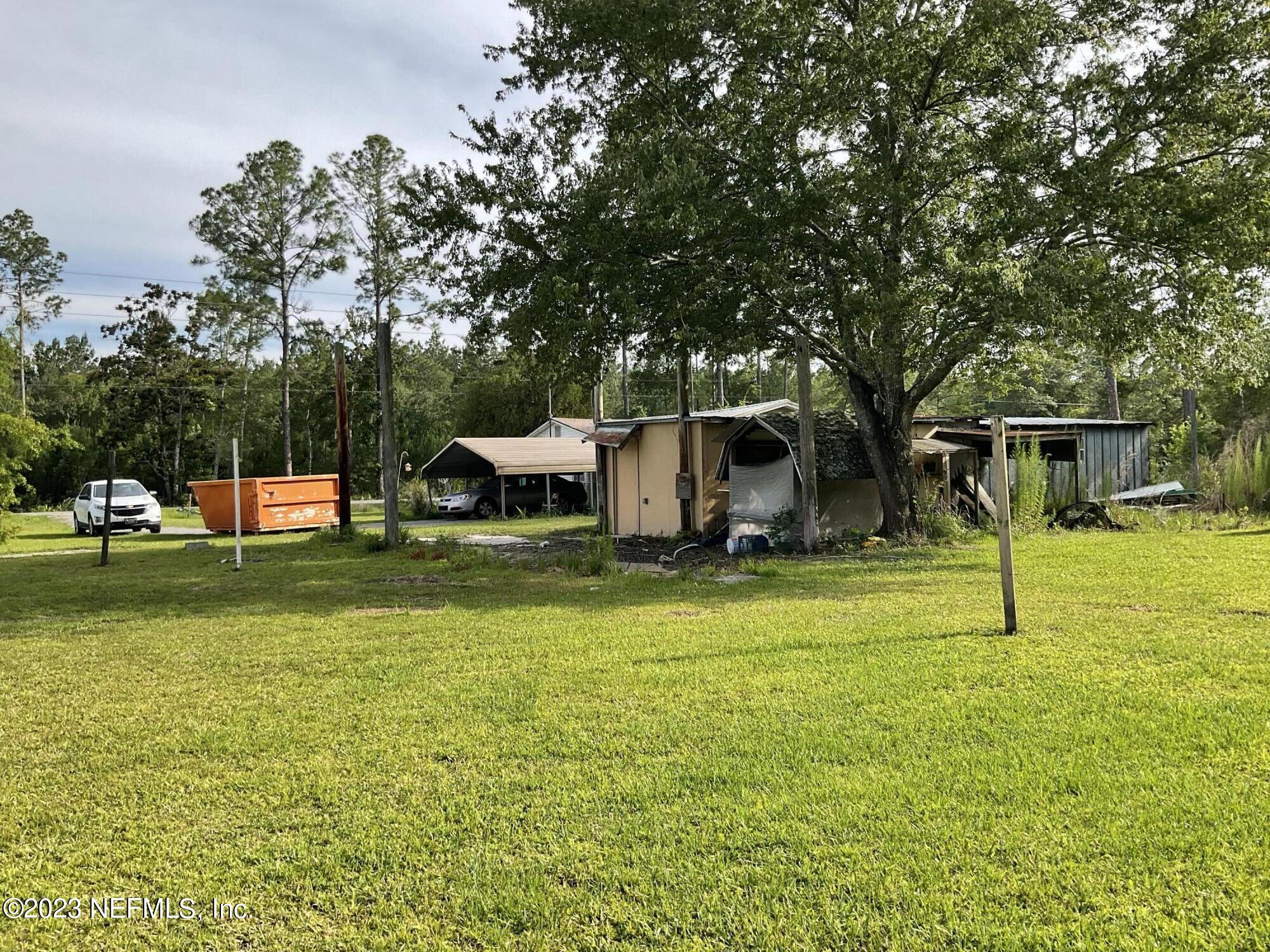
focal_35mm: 29
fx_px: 1064
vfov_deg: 48.2
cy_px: 476
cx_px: 635
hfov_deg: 61.7
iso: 16
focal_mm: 3
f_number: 1.8
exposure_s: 1/759
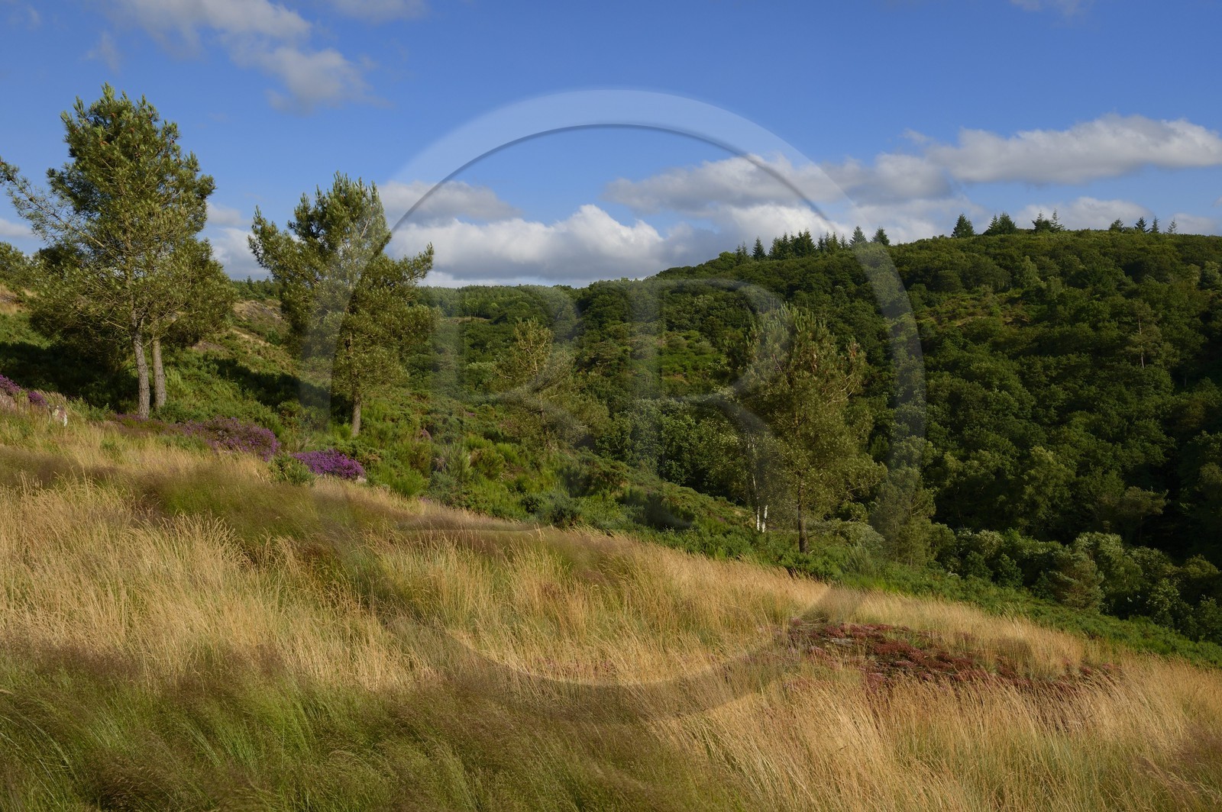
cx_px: 611
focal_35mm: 29
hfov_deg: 63.7
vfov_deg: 44.9
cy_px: 406
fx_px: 984
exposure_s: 1/160
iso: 200
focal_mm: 29
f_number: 16
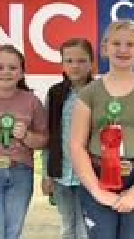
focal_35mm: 86
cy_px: 92
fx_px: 545
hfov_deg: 13.6
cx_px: 159
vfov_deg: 24.7
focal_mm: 5.7
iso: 50
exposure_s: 1/347
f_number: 1.5
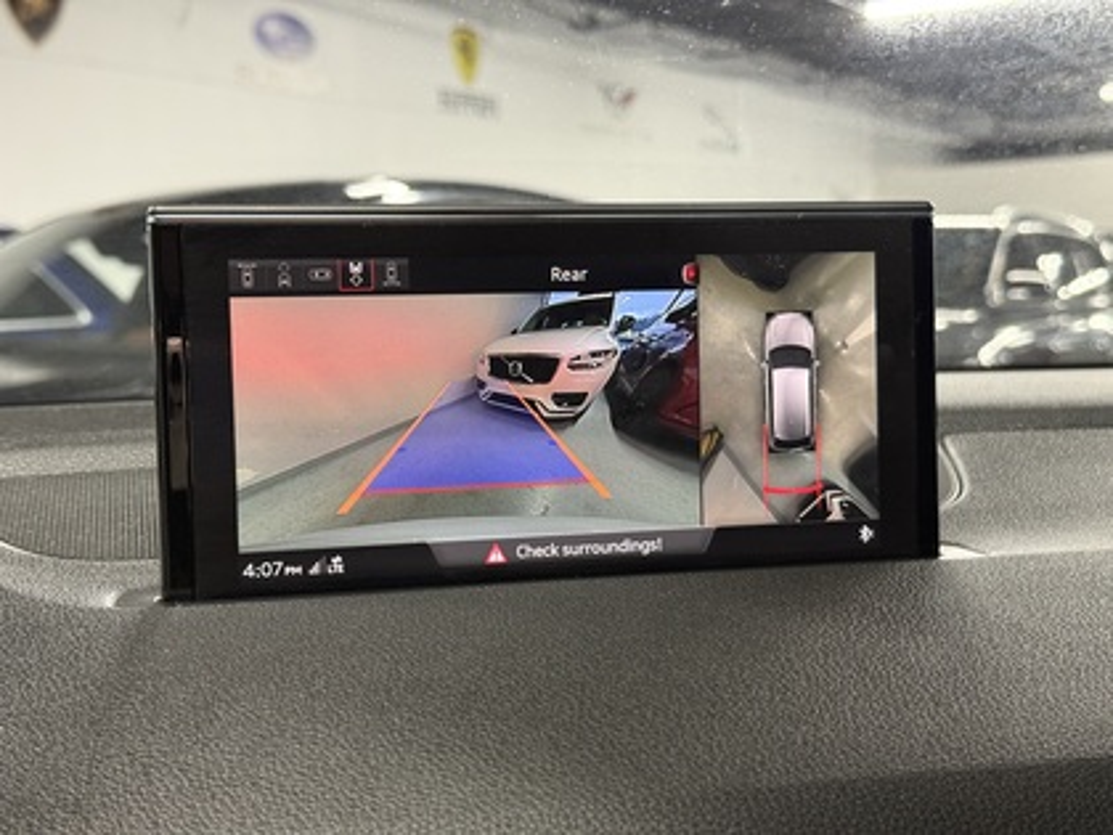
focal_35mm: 48
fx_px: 1543
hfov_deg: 39.7
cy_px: 418
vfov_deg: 30.3
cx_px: 556
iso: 400
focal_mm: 6.76
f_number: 1.78
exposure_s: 1/40
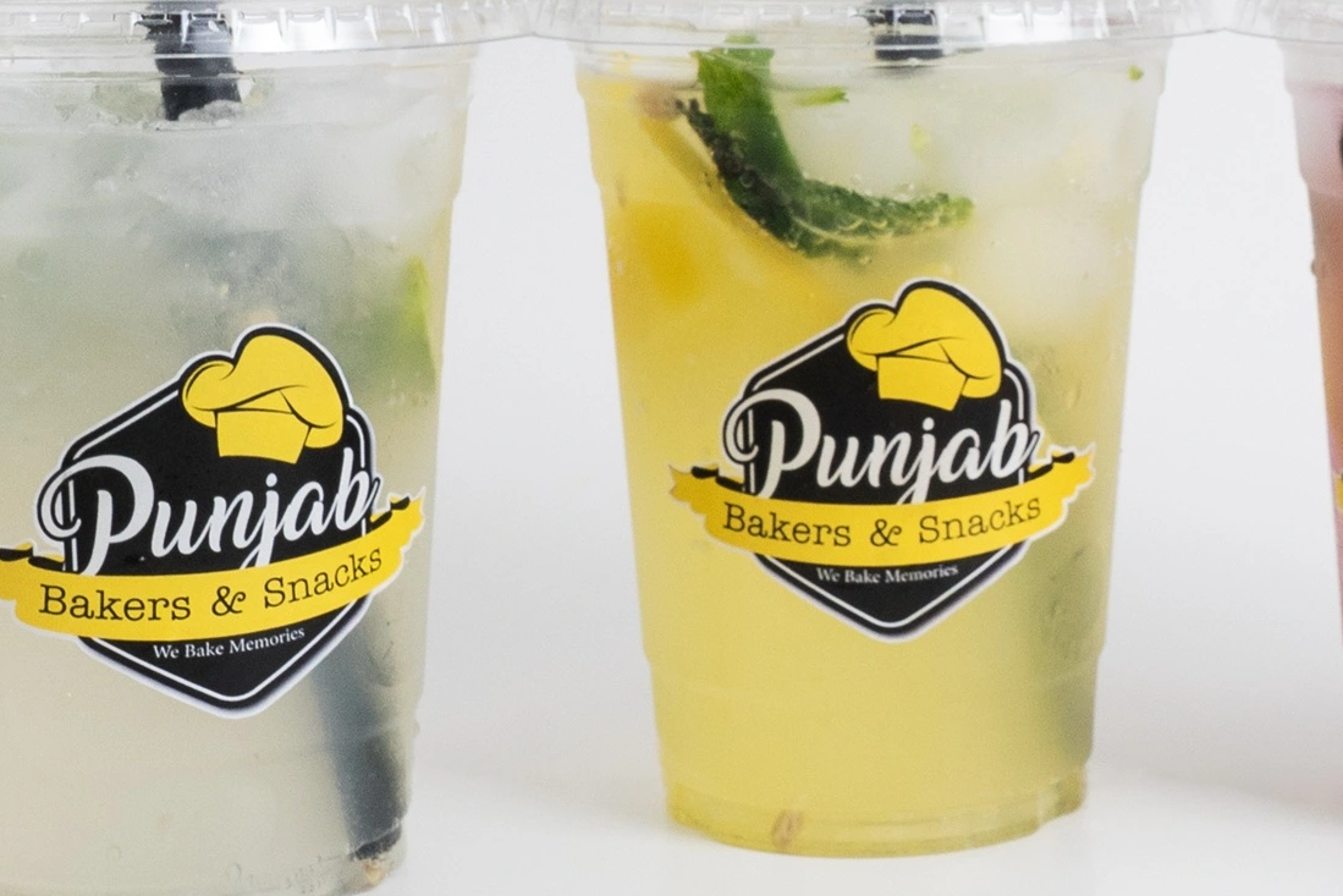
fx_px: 3283
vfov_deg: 15.4
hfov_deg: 22.5
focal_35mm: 88
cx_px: 1221
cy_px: 117
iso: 640
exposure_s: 1/160
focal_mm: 20
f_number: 11
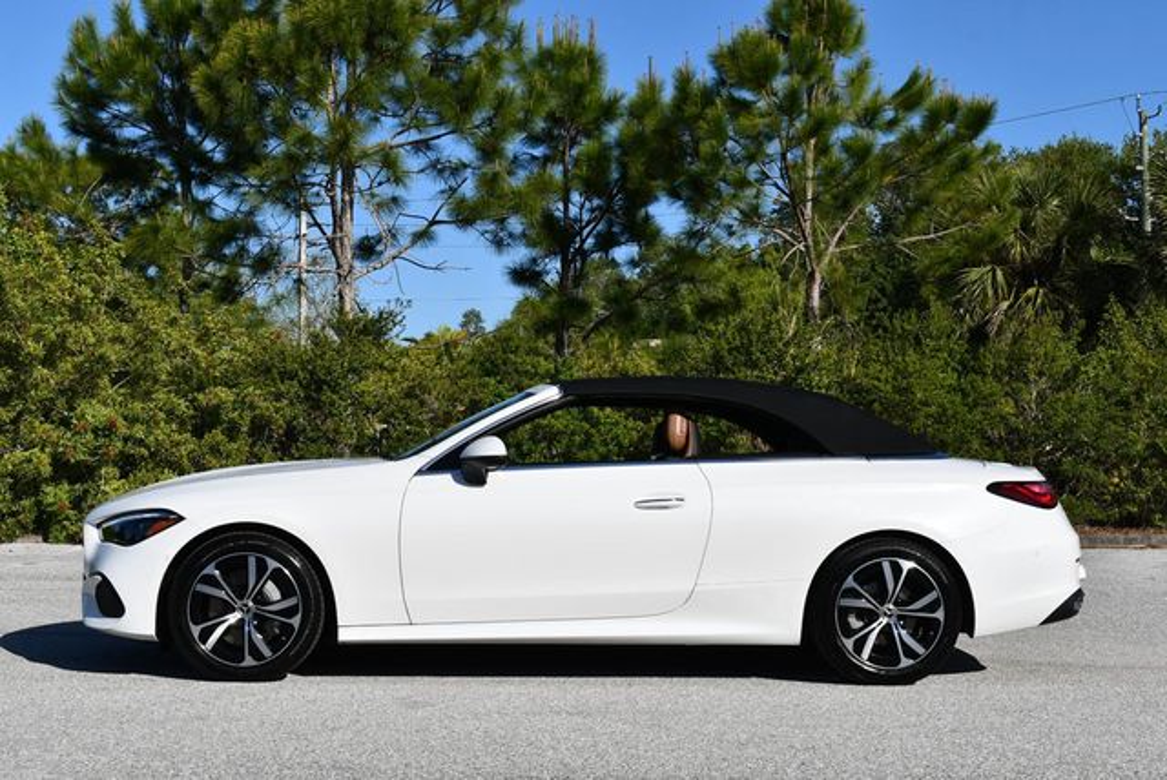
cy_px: 390
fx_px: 1817
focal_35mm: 56
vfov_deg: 24.2
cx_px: 584
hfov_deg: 35.6
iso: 100
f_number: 9
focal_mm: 28
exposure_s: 1/320
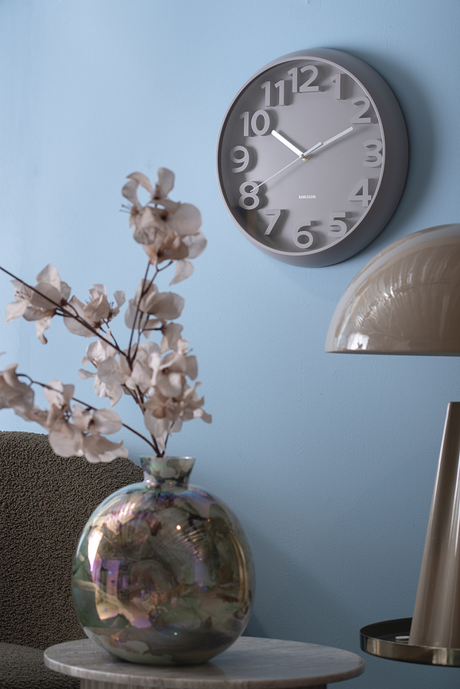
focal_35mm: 102
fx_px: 1953
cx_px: 230
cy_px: 344
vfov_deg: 20.0
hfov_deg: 13.4
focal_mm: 102
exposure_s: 1/125
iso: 125
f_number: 10
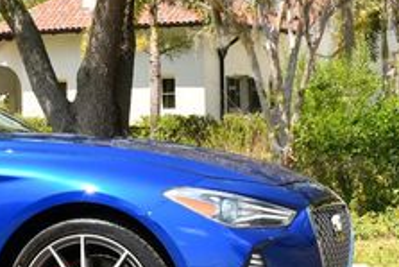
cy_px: 43
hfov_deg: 13.2
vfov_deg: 9.2
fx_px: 1652
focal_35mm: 149
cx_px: -149
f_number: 8
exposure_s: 1/250
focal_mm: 26
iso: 200
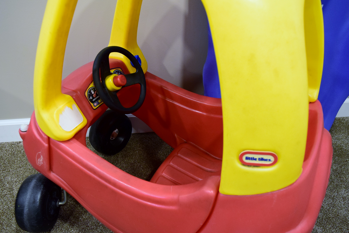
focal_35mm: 32
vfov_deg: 41.8
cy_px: 116
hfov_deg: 59.5
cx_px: 174
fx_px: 306
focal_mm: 21
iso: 1600
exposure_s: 1/15
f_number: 5
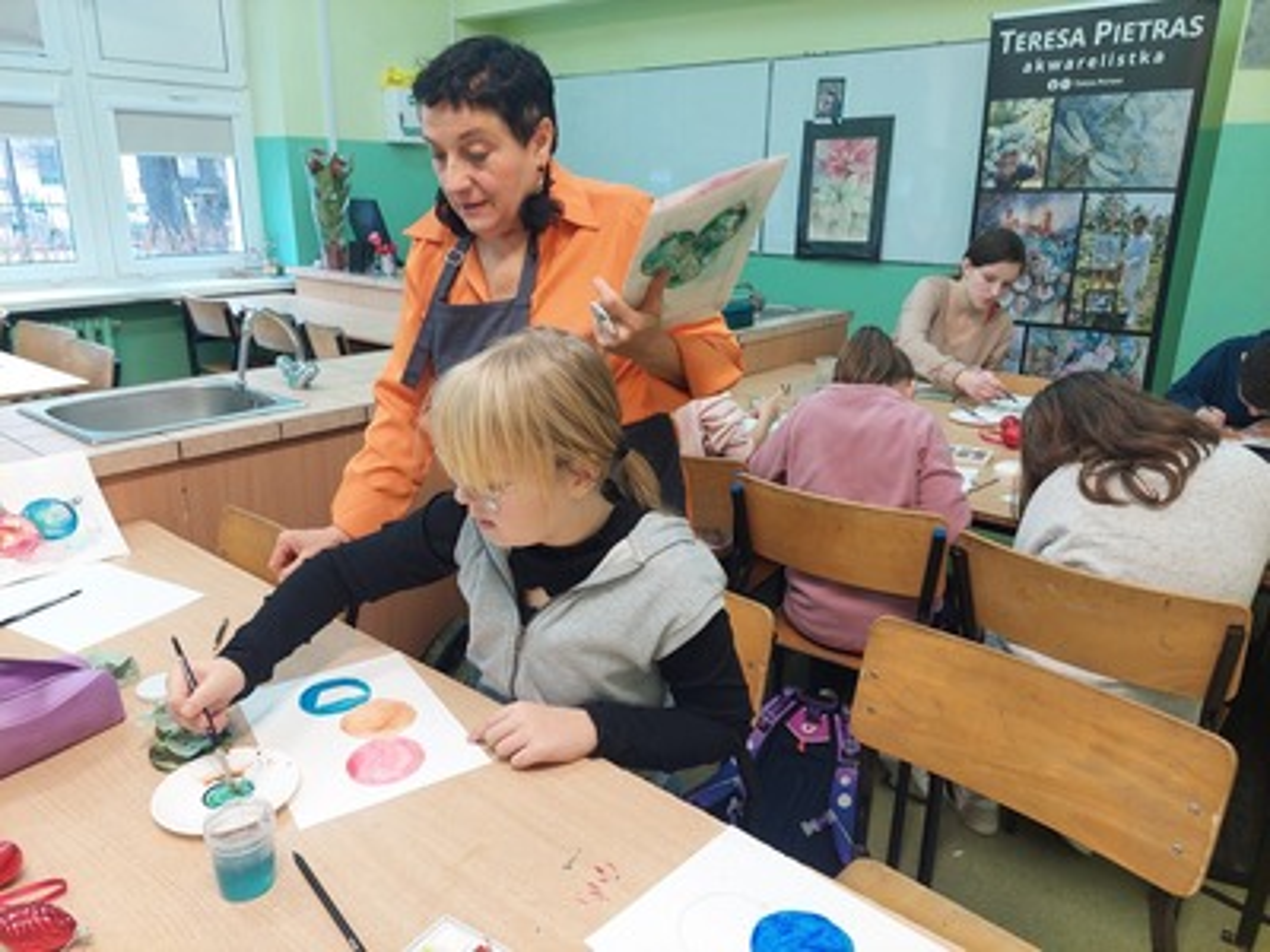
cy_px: 476
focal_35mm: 24
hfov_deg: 71.6
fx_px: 881
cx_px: 635
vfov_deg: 56.8
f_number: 1.8
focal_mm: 5.23
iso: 250
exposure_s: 1/50
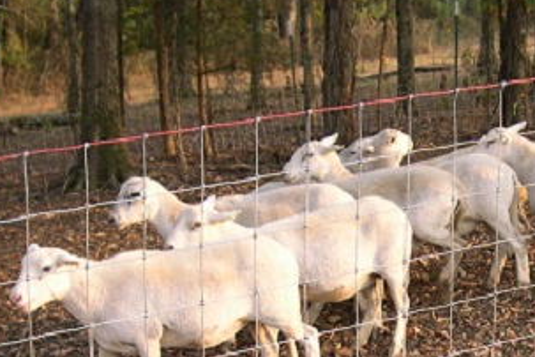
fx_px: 1308
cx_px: 405
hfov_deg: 22.9
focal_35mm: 88
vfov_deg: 15.3
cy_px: 324
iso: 100
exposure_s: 1/190
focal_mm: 8
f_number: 2.8
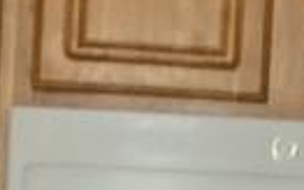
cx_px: 450
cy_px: 234
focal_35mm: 240
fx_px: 1989
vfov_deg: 5.5
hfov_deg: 8.5
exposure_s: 1/30
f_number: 1.8
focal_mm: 3
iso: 400
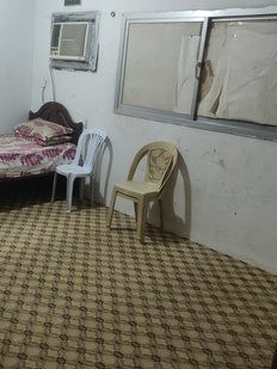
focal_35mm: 37
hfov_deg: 38.2
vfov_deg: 50.1
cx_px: 90
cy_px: 198
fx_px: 394
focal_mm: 4.25
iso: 640
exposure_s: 1/33
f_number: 1.7
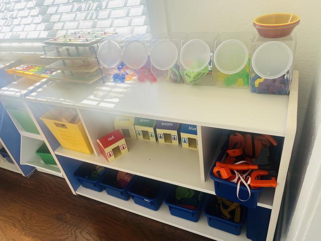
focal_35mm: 26
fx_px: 241
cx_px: 160
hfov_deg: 67.3
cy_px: 120
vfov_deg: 53.1
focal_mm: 5.1
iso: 40
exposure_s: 1/223
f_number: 1.6
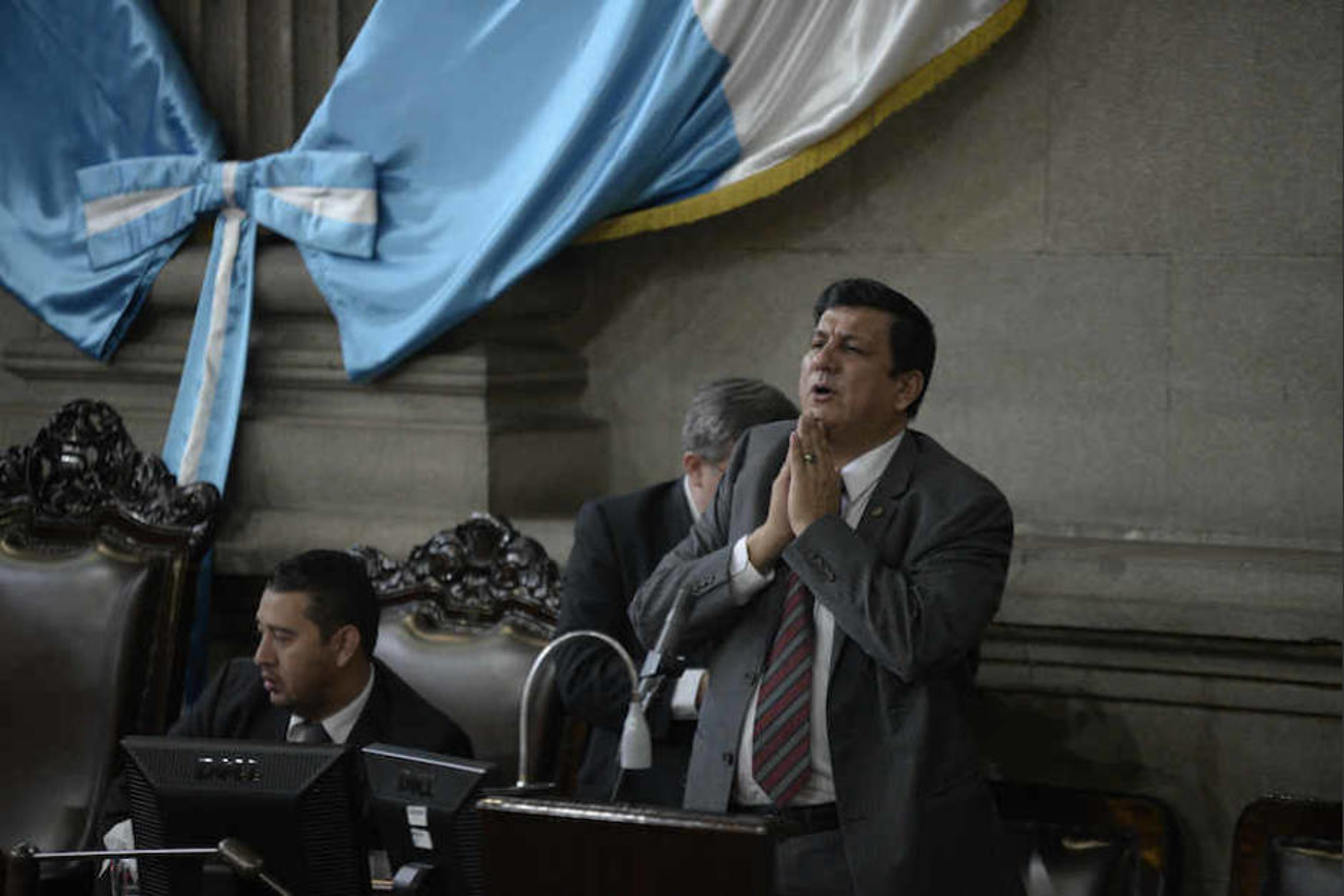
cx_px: 672
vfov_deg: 6.9
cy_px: 448
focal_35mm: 200
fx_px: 7467
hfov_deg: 10.3
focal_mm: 200
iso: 3200
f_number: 2.8
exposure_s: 1/125
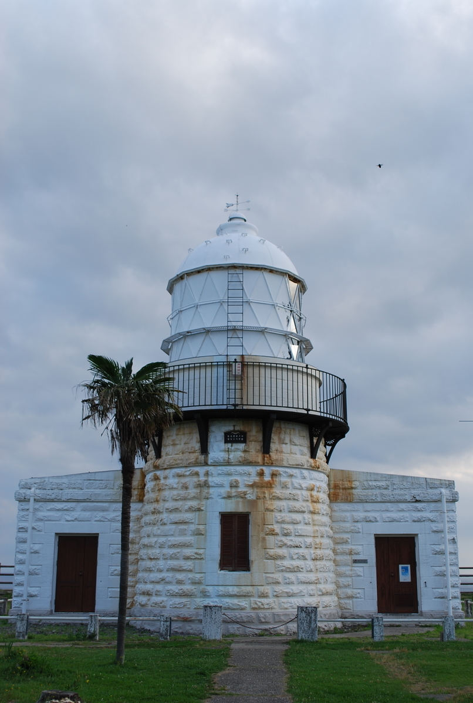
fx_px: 765
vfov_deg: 49.5
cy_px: 352
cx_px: 236
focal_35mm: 39
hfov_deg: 34.4
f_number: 5.6
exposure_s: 1/125
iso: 100
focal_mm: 26
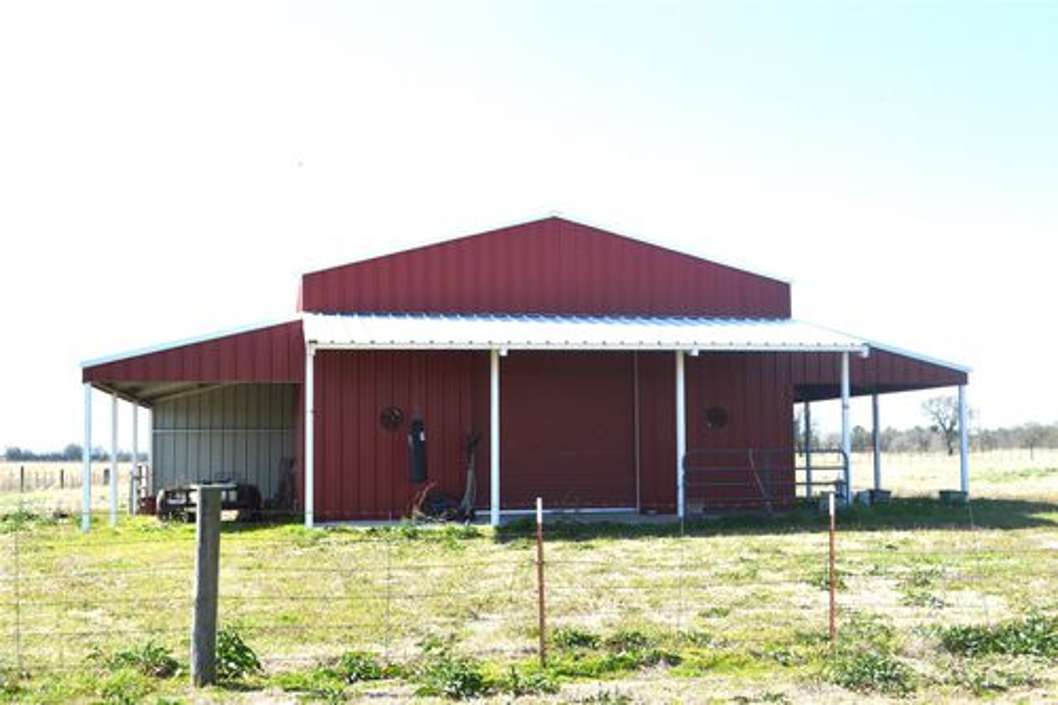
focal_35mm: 42
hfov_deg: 46.4
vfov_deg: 31.9
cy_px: 352
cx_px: 529
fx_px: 1234
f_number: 8
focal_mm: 28
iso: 100
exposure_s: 1/250
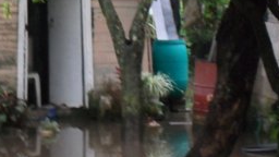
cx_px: 64
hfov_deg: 10.7
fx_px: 1480
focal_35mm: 200
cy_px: 47
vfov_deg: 6.1
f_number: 5.2
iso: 400
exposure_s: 1/60
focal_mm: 18.6
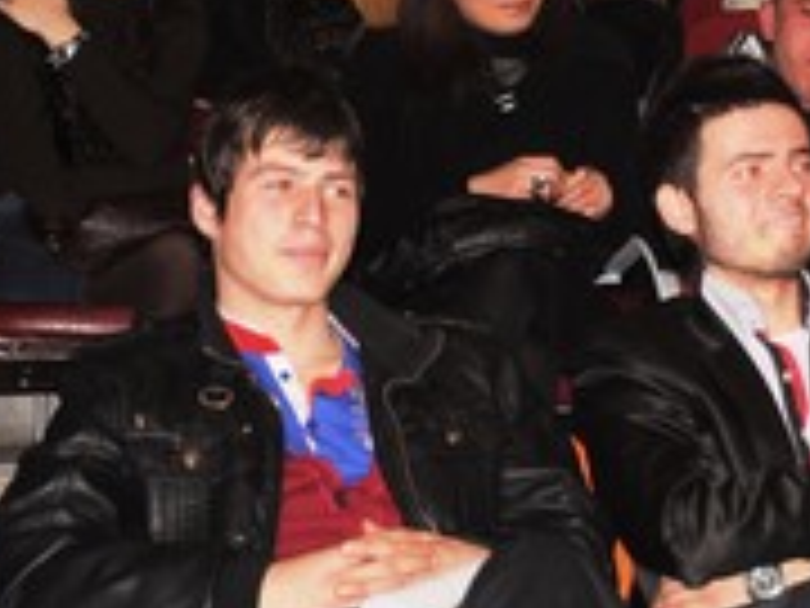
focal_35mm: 187
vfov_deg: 7.9
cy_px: 81
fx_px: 4376
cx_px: 878
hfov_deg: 10.5
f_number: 5
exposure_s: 1/60
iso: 400
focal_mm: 52
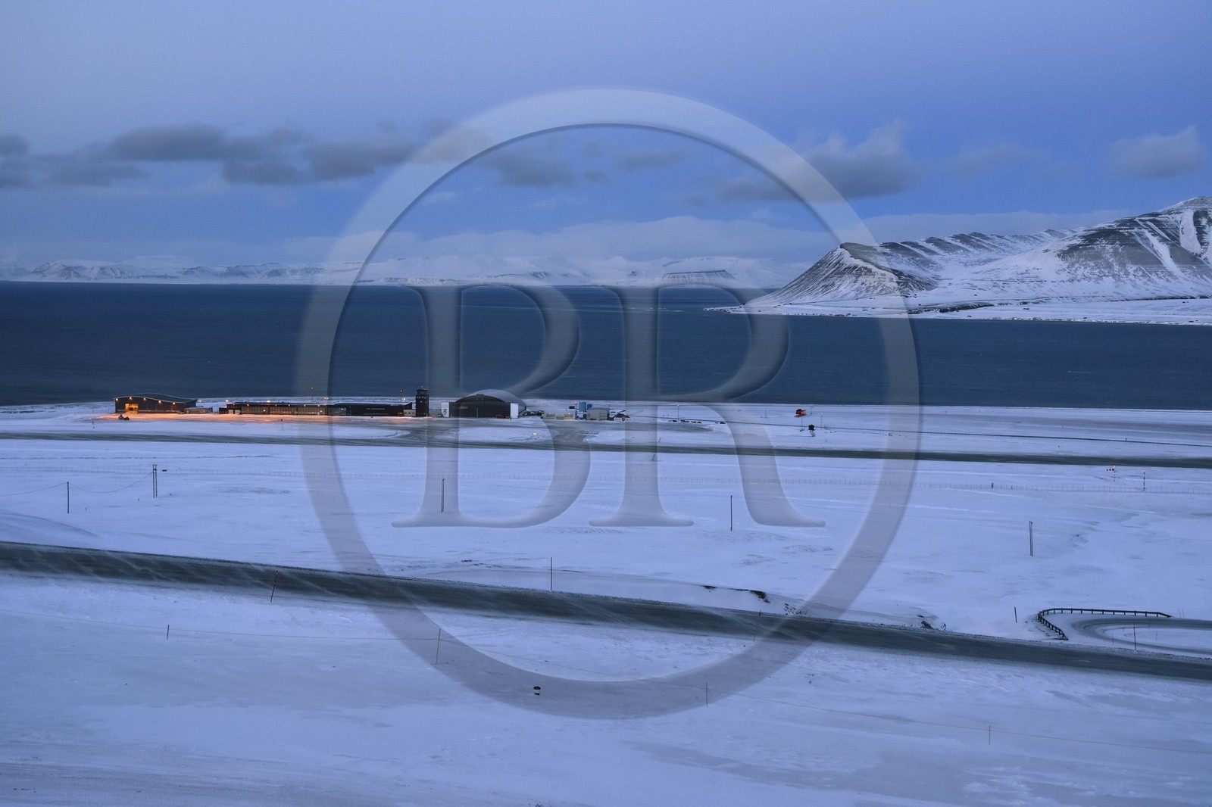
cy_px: 404
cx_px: 606
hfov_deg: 42.8
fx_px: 1548
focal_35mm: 46
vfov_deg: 29.2
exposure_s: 1/80
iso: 800
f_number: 6.3
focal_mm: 46
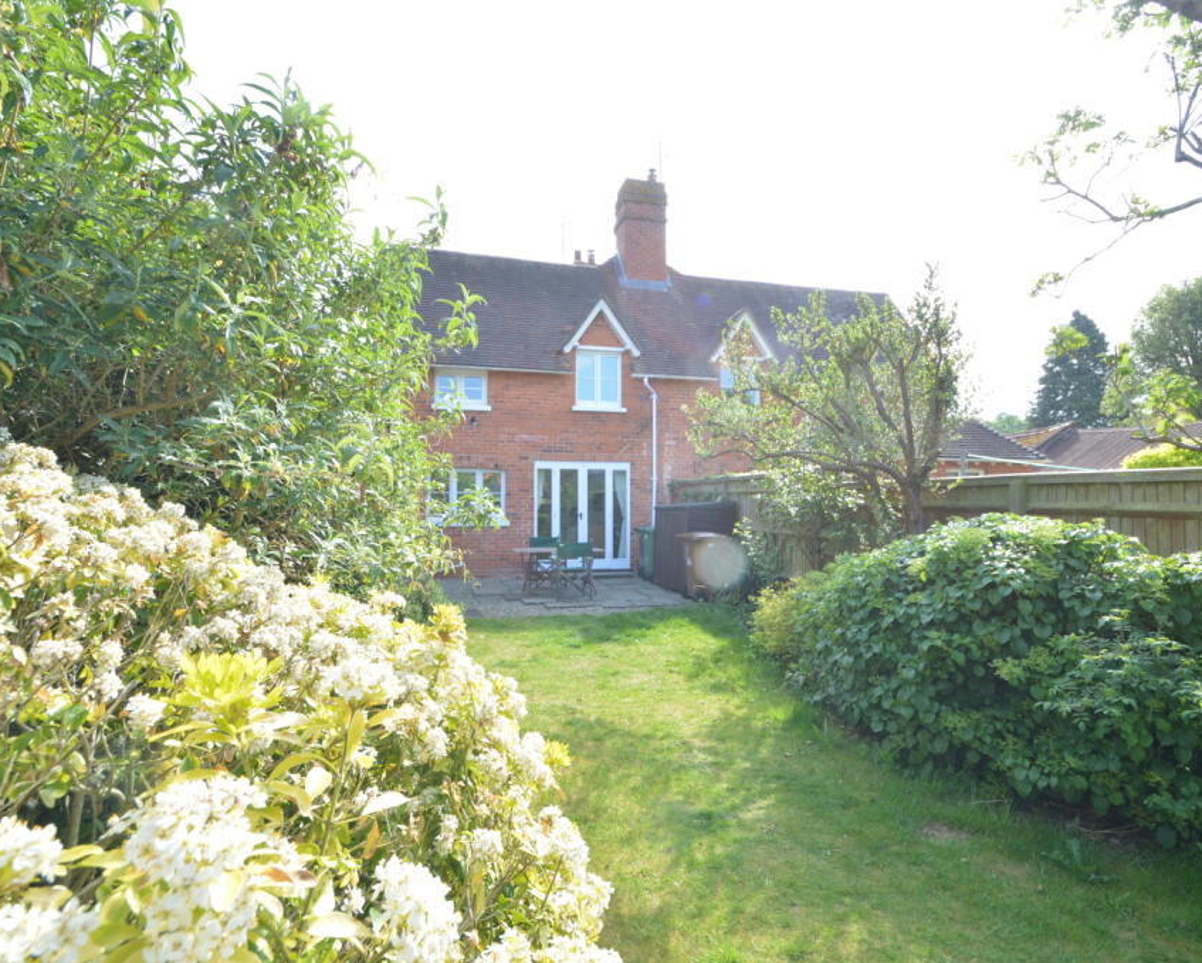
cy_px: 482
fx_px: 605
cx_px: 595
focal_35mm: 17
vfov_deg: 77.0
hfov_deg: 89.6
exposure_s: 1/50
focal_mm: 10
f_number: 10
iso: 100
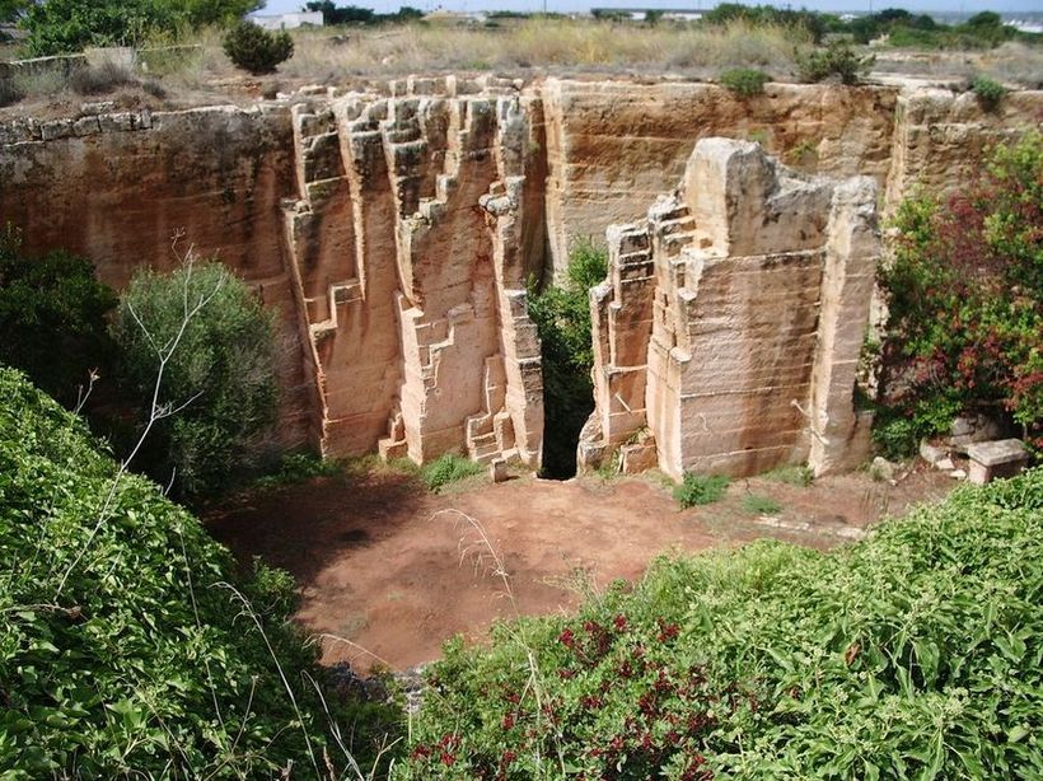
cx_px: 522
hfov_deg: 52.7
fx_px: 1054
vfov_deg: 40.7
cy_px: 390
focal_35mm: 35
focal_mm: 5.8
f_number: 4.3
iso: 50
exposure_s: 1/320
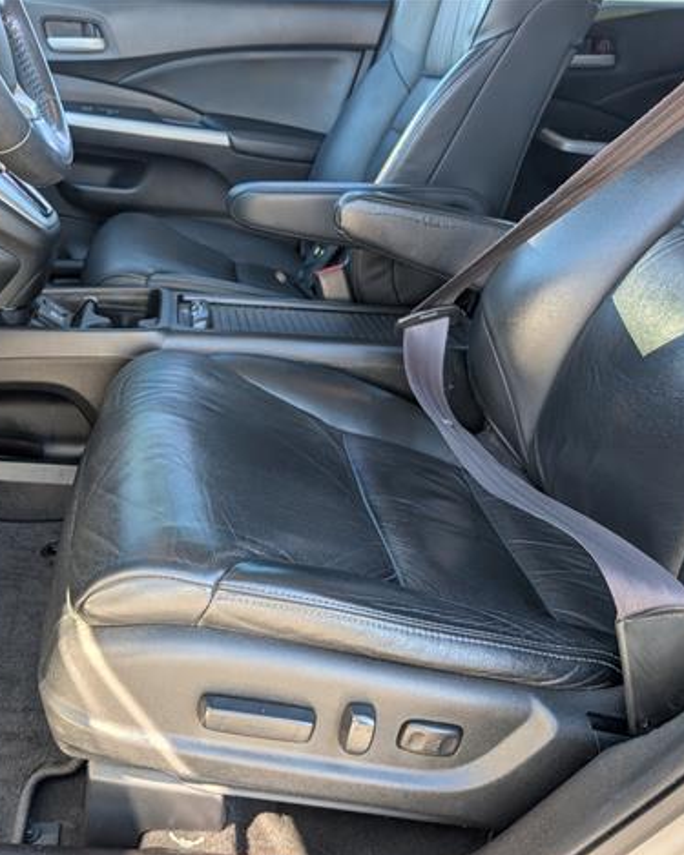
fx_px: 810
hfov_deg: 43.8
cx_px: 148
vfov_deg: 55.7
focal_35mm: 32
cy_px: 434
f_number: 1.68
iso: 21
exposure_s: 1/196
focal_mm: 6.9
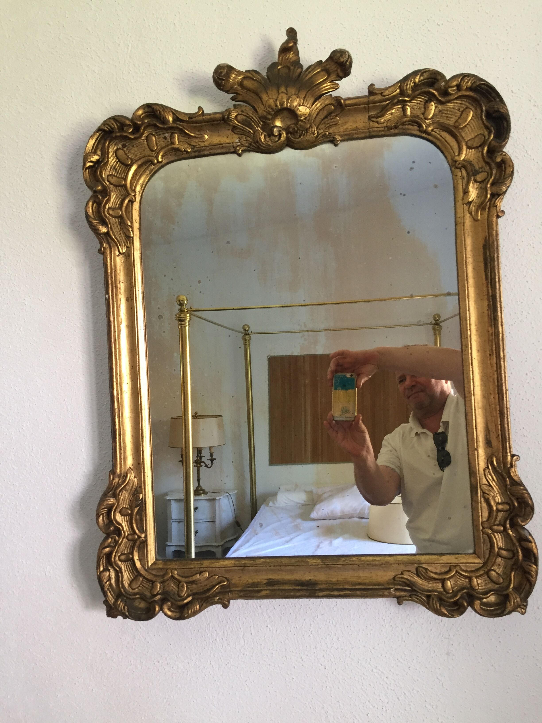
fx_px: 605
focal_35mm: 29
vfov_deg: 61.7
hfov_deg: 48.2
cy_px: 362
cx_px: 271
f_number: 2.2
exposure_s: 1/33
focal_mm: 4.15
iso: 125
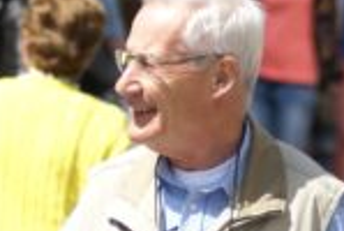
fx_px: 7803
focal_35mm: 815
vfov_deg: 1.7
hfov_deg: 2.5
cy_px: -7
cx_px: -99
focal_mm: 135
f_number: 5.6
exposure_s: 1/320
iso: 100
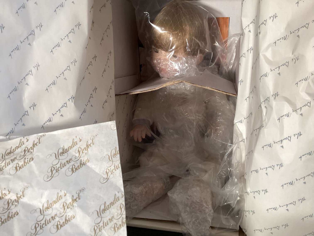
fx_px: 281
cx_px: 157
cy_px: 118
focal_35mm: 31
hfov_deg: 58.3
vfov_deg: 45.4
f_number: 2.4
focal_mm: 3.3
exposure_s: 1/50
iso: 160
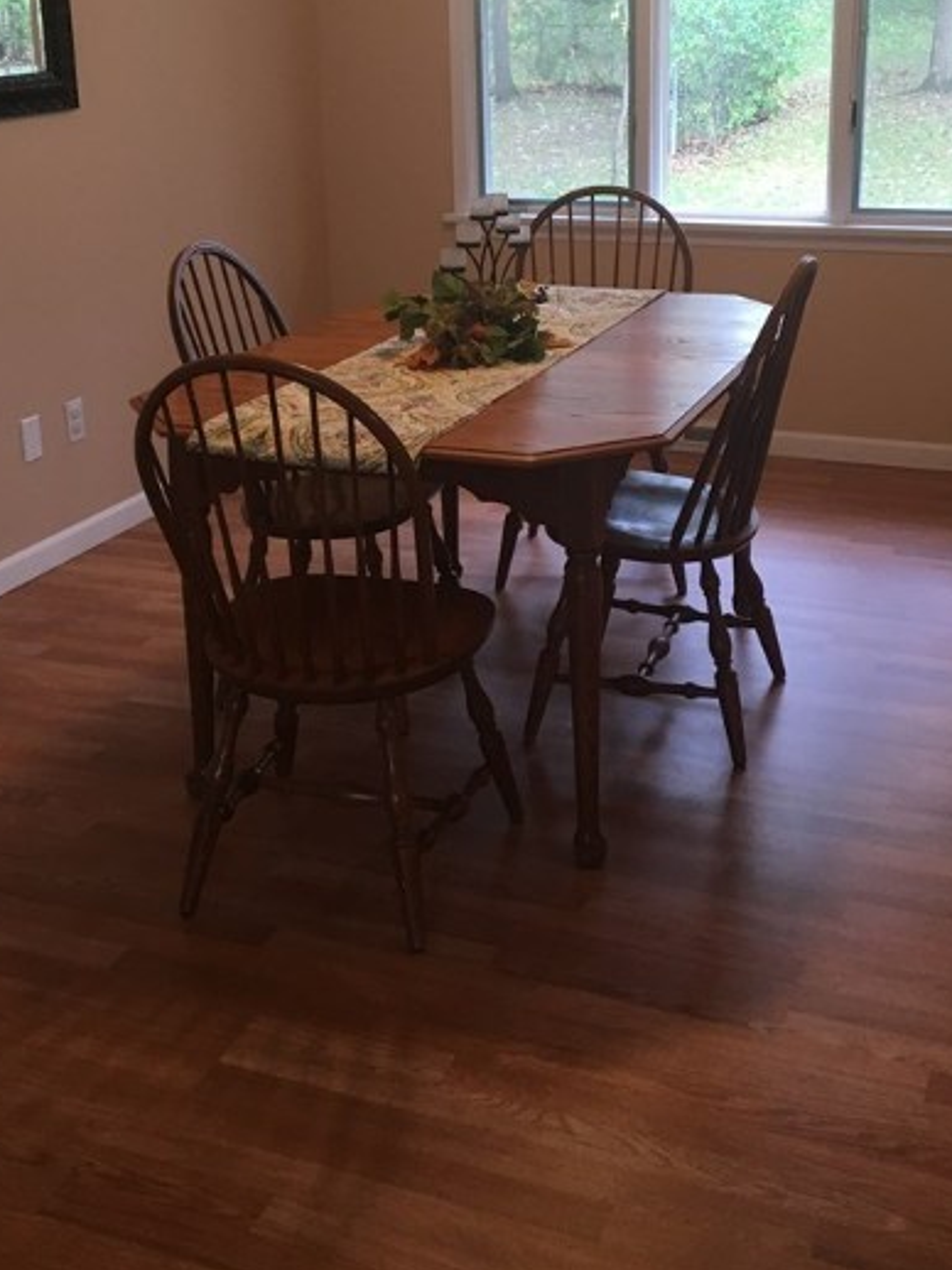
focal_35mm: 43
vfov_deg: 43.3
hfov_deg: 33.6
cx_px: 513
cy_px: 422
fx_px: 1578
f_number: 2.2
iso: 40
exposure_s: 1/30
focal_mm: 4.15
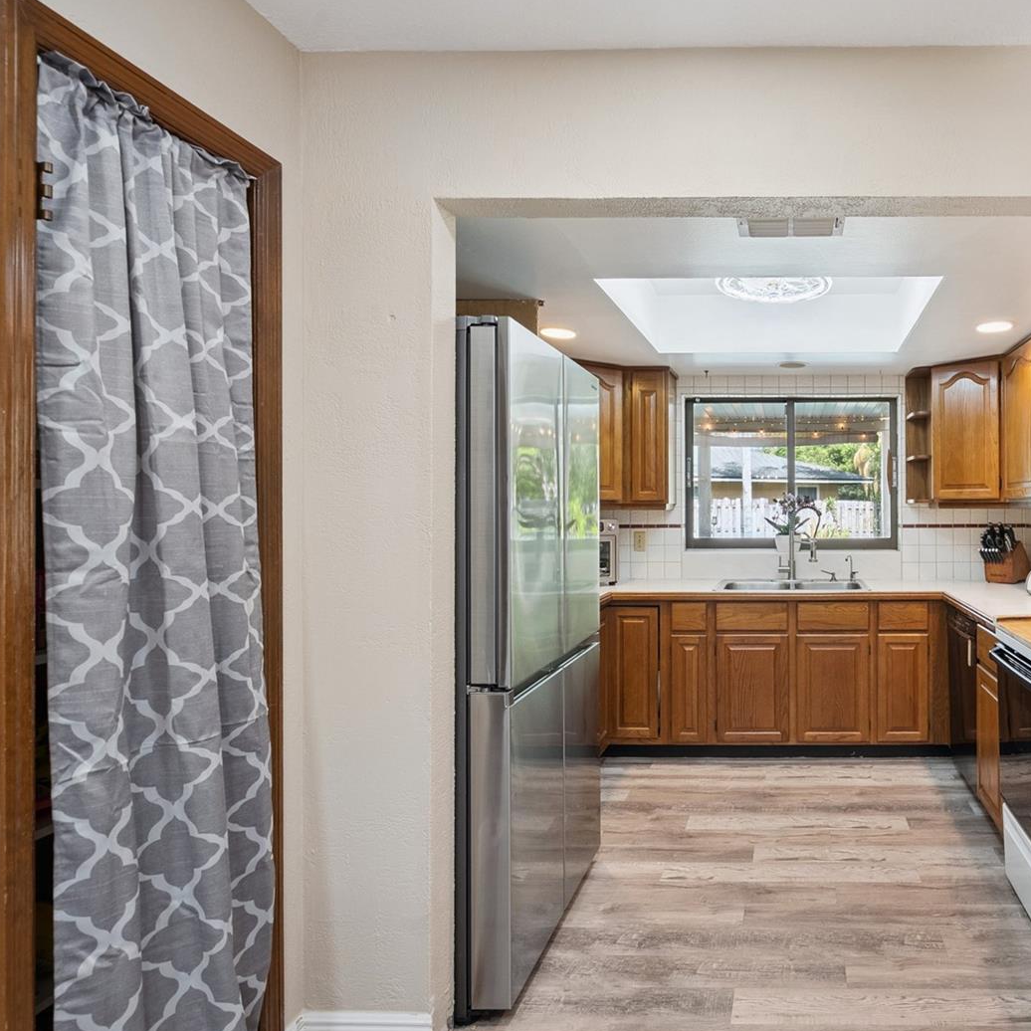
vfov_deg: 72.1
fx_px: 708
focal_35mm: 21
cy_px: 510
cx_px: 780
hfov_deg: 67.3
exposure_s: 1/50
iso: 1600
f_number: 9
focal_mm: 16
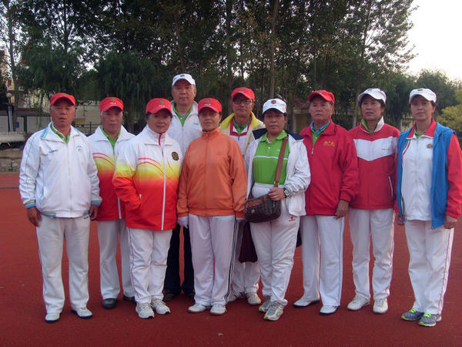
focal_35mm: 36
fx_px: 480
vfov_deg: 39.7
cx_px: 231
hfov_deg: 51.4
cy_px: 174
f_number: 3.5
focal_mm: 6
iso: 100
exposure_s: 1/45
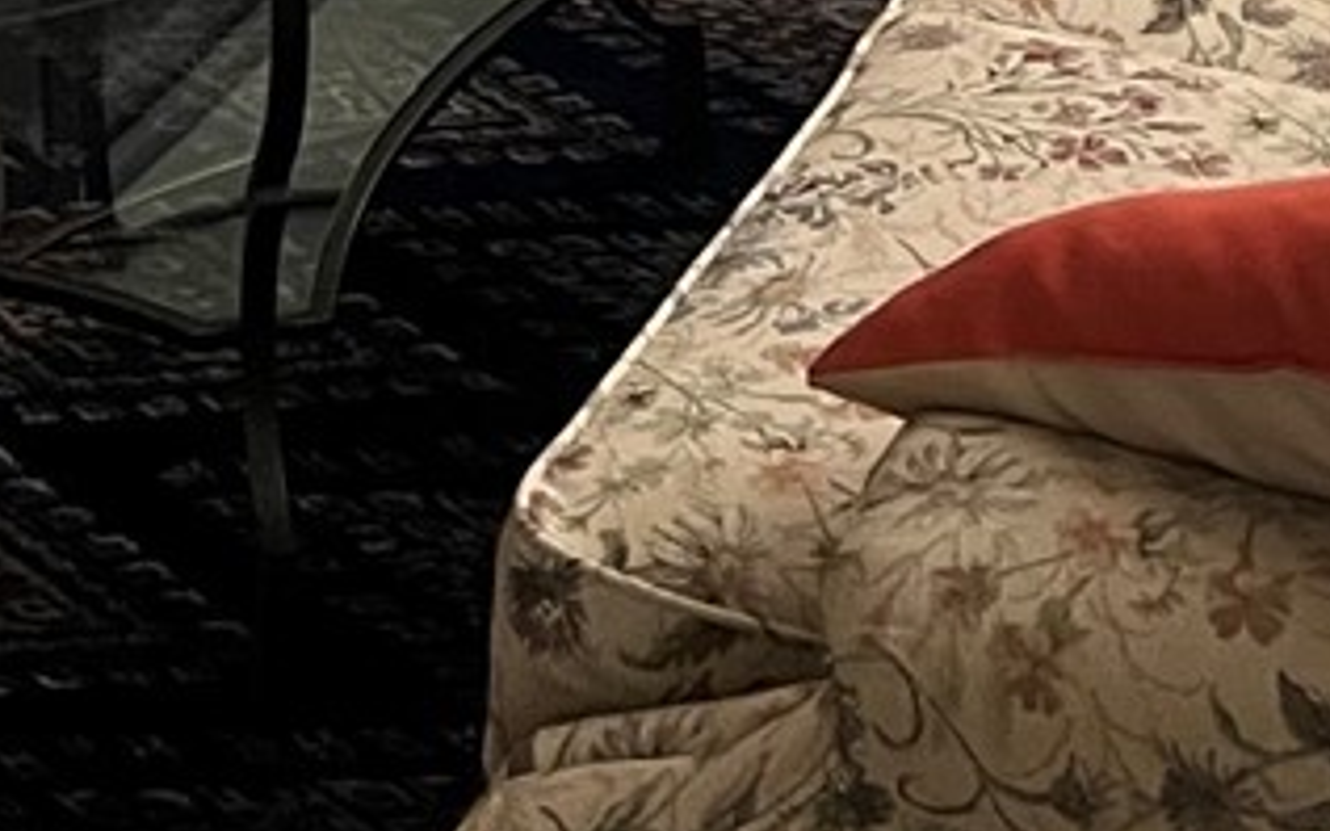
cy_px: -1549
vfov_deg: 8.2
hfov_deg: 14.9
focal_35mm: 139
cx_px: 222
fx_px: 5037
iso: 500
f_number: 1.6
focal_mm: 5.1
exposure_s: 1/53
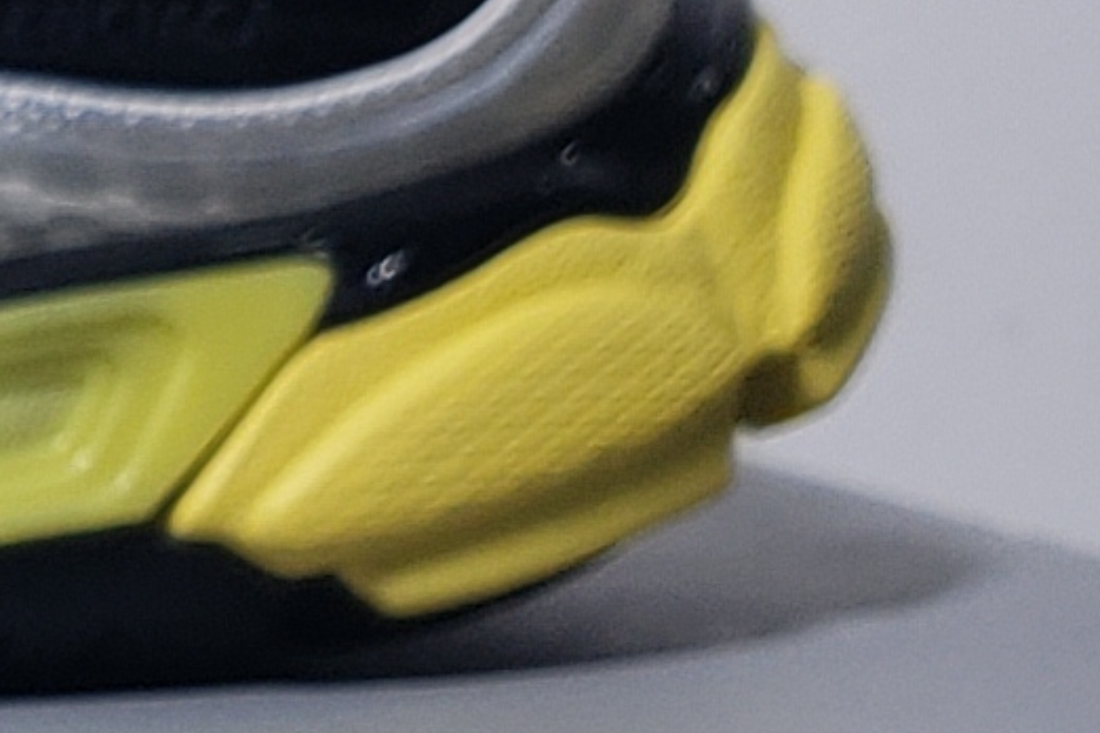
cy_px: 1540
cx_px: -1062
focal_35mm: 209
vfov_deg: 6.4
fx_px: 6386
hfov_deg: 9.3
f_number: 1.5
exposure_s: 1/402
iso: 50
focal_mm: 4.3
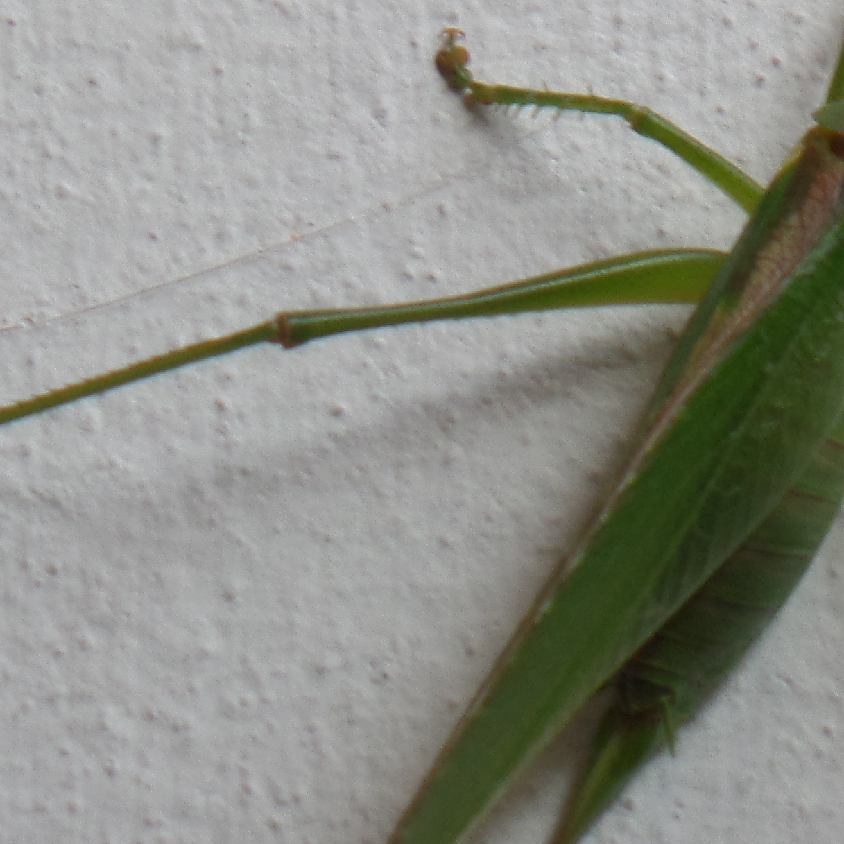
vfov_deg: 3.7
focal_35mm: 472
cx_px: 888
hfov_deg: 3.7
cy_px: 196
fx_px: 13020
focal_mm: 25.2
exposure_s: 1/60
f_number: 4.2
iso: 100
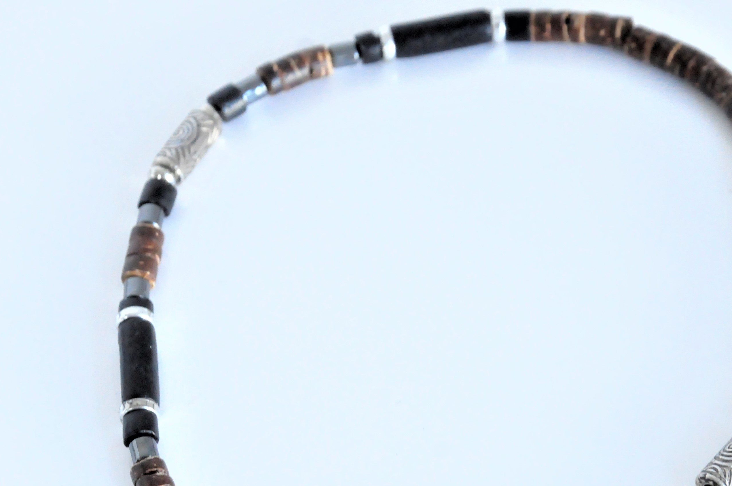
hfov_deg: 12.3
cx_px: 437
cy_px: 353
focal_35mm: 167
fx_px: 3391
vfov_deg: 8.2
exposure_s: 1/90
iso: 3200
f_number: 8
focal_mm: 66
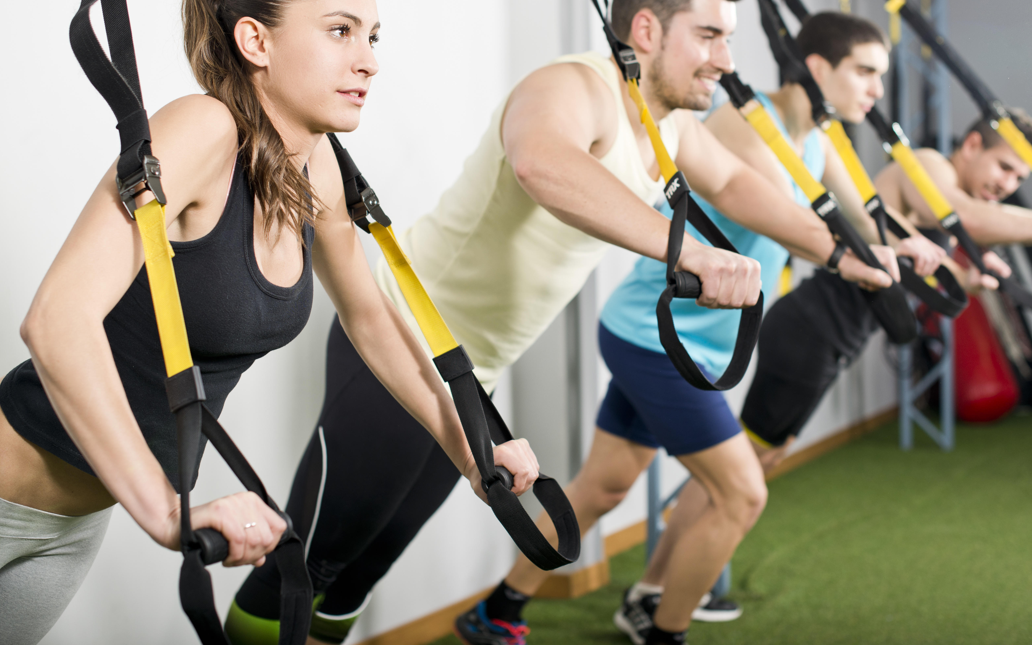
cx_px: 550
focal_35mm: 60
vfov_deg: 21.6
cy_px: 278
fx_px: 1688
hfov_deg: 34.0
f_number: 3.2
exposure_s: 1/160
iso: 100
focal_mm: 50
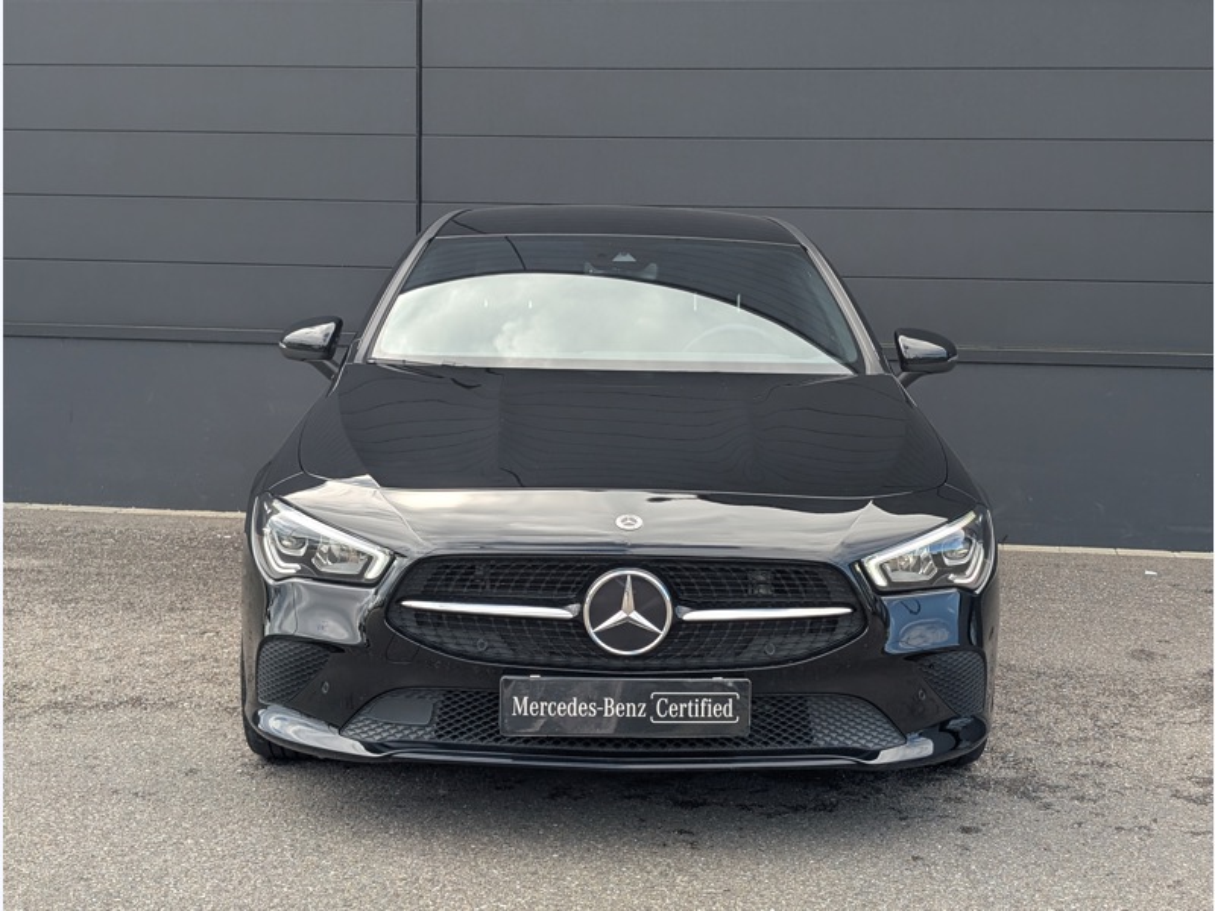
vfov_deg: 29.7
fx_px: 1720
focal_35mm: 49
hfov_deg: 38.9
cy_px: 456
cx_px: 608
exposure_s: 1/328
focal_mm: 6.9
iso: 19
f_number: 1.68
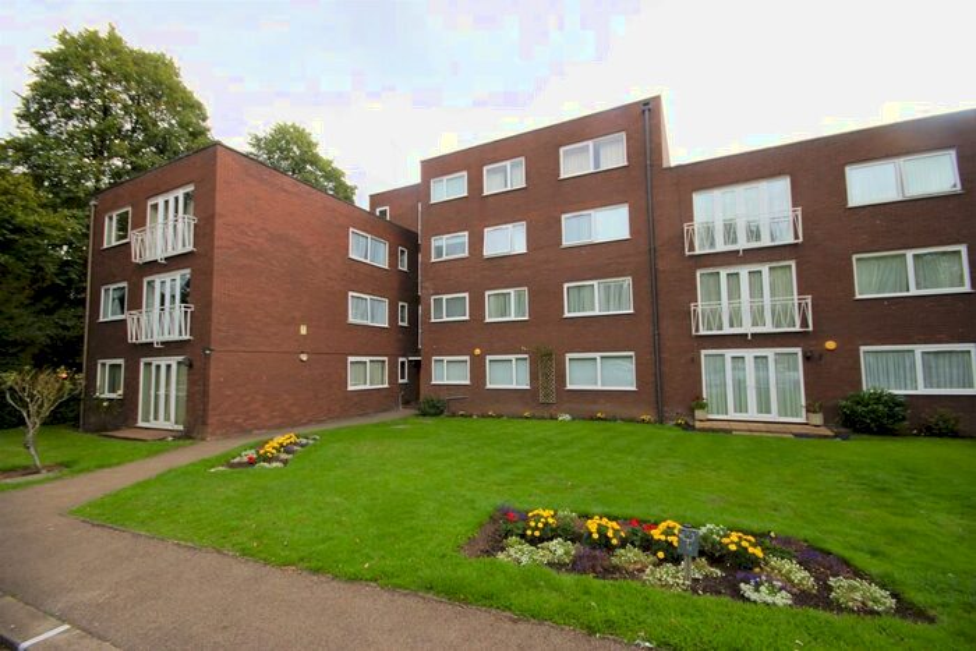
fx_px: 407
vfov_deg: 77.4
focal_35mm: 15
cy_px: 326
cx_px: 488
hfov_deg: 100.4
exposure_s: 1/80
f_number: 8
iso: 100
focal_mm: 10
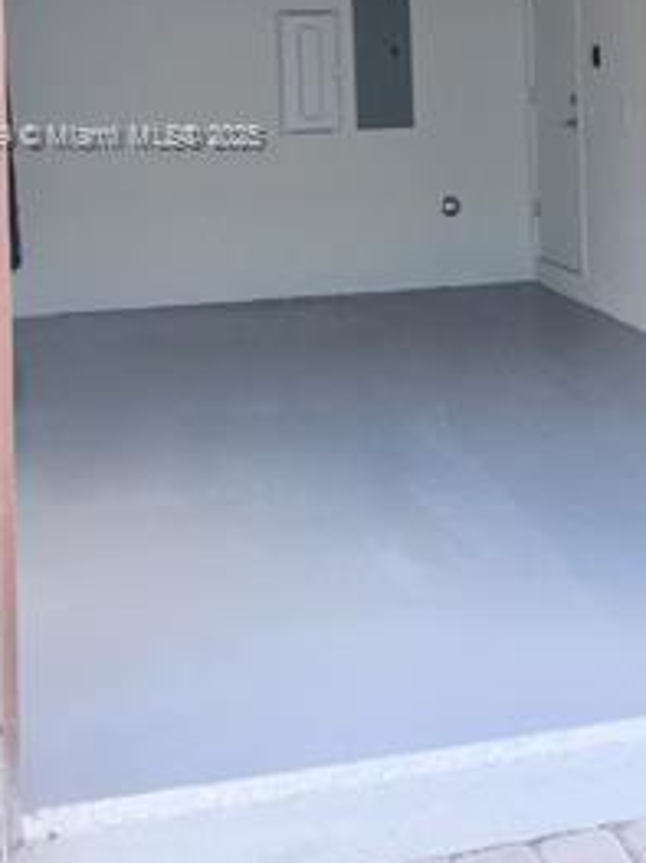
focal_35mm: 53
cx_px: 475
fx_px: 1320
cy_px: 138
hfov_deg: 27.2
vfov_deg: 34.7
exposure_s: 1/173
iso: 32
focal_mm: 4.15
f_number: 2.2
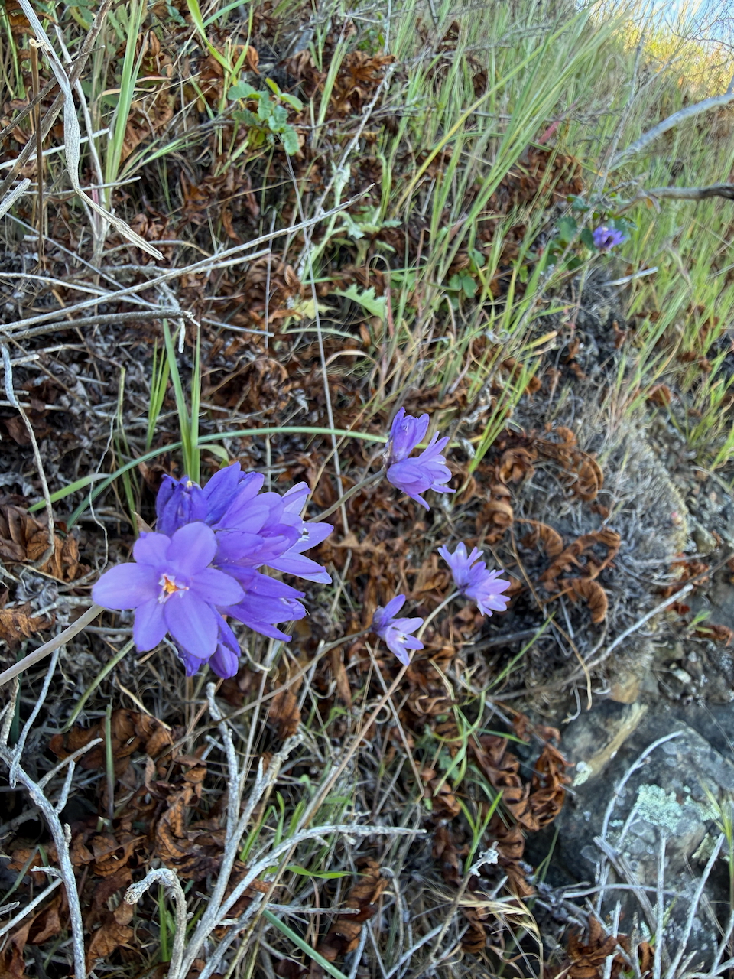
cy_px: 490
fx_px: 679
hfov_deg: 56.8
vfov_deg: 71.6
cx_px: 367
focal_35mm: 24
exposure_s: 1/99
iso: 50
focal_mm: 2.22
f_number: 2.2
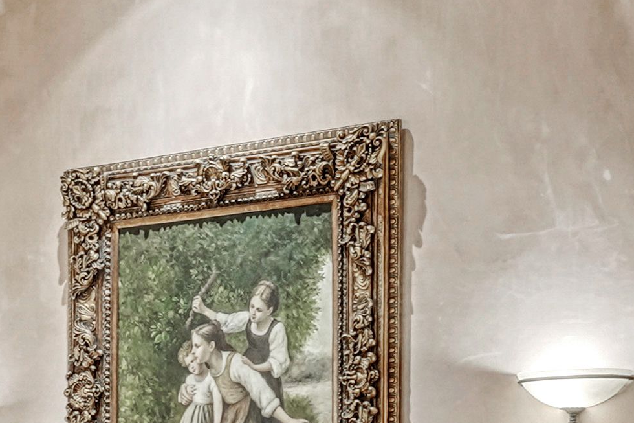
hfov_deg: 19.8
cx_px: 14
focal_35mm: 100
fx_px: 1769
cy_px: 588
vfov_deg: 13.0
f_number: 7.1
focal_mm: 16.4
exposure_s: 1/2.5
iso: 800
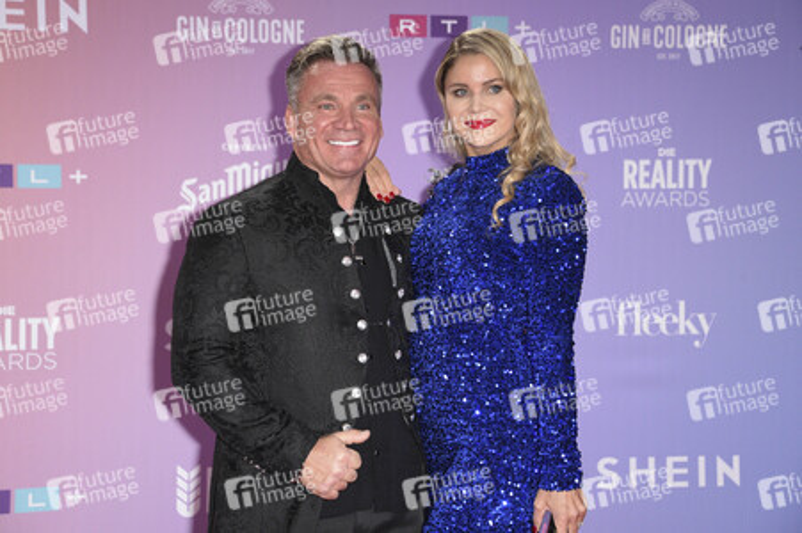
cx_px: 401
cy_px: 266
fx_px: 1892
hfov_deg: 23.9
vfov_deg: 16.0
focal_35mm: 85
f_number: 5.6
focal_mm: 85
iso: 2000
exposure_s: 1/250
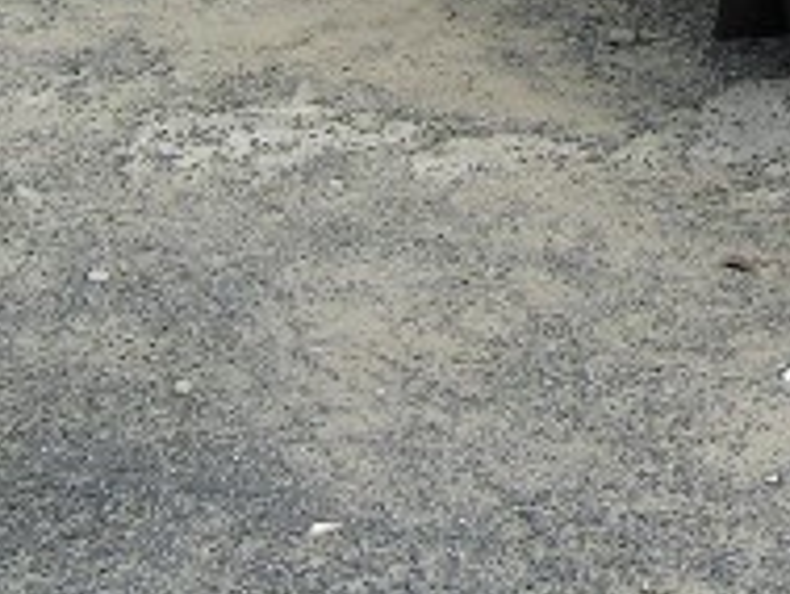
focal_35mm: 122
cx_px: 995
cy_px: -389
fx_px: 2786
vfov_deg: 11.5
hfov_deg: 15.4
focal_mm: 5.6
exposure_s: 1/259
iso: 50
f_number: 4.8
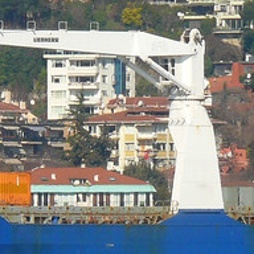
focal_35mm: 1124
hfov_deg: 1.6
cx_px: 306
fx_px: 9331
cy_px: 136
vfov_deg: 1.6
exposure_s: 1/400
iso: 100
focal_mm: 48.3
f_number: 7.1
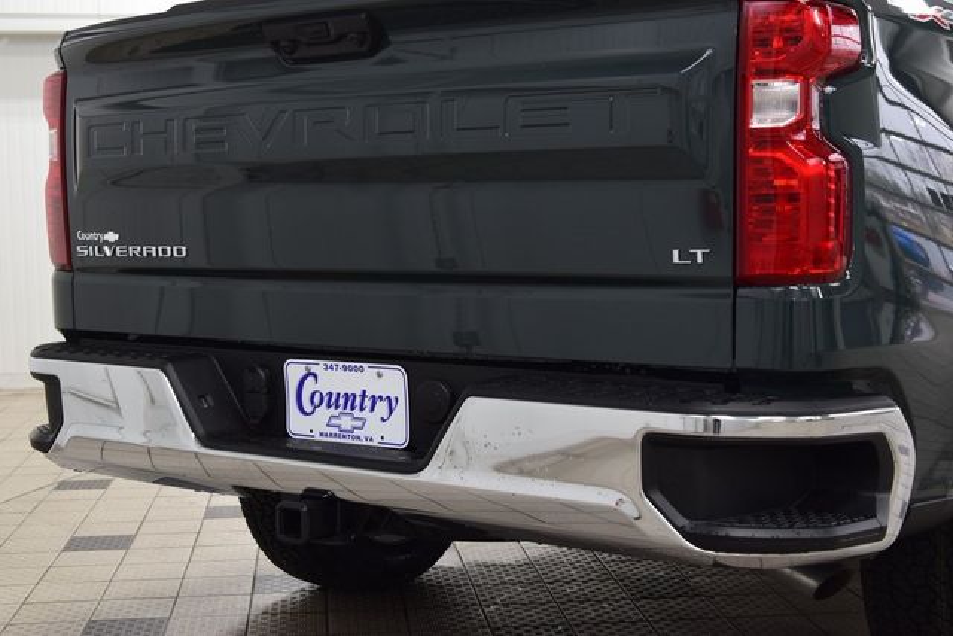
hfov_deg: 36.9
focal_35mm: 54
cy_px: 318
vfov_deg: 25.1
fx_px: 1430
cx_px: 476
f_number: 6.3
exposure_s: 1/15
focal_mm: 36
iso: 560
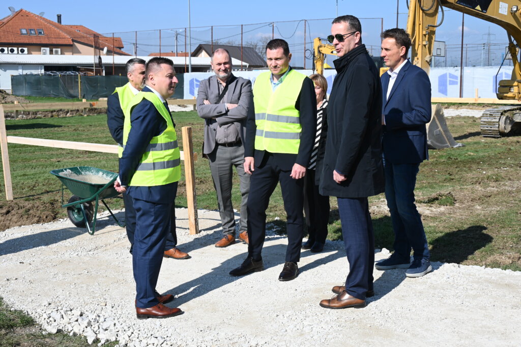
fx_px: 694
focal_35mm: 48
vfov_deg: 28.0
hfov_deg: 41.1
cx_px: 260
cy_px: 174
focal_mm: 48
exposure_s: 1/200
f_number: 9
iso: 100
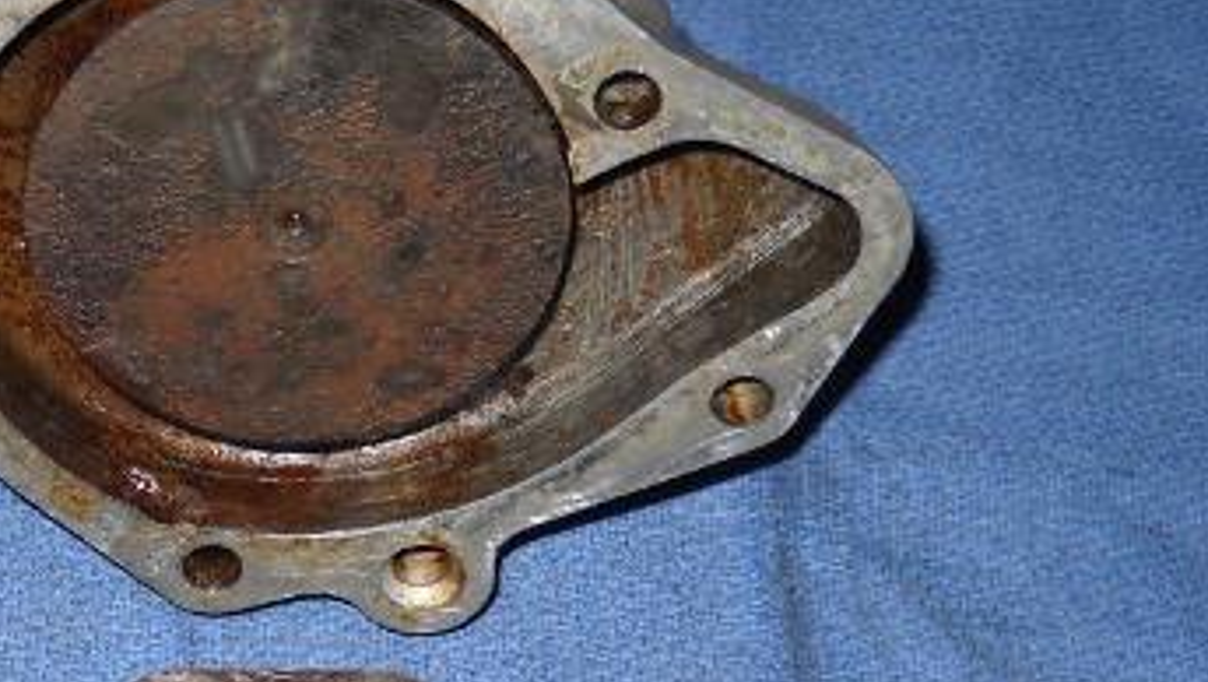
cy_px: 636
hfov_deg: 25.2
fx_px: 2660
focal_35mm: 83
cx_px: 277
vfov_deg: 14.4
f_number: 3.1
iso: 64
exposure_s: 1/30
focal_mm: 6.72
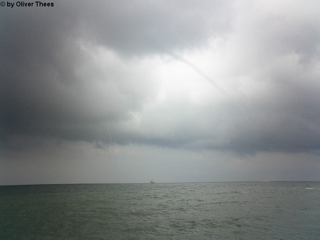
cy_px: 120
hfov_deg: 50.1
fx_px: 342
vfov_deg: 38.7
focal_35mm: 37
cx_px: 160
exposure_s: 1/1000
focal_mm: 5.6
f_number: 3.5
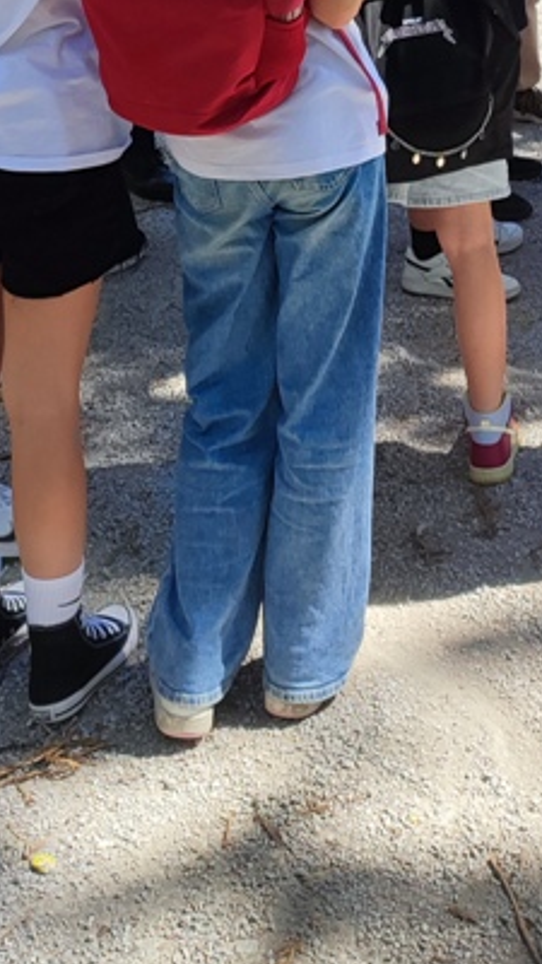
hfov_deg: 17.9
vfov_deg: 27.5
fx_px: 1712
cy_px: -207
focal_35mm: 67
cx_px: 381
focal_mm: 5.89
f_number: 1.89
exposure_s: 1/330
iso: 50
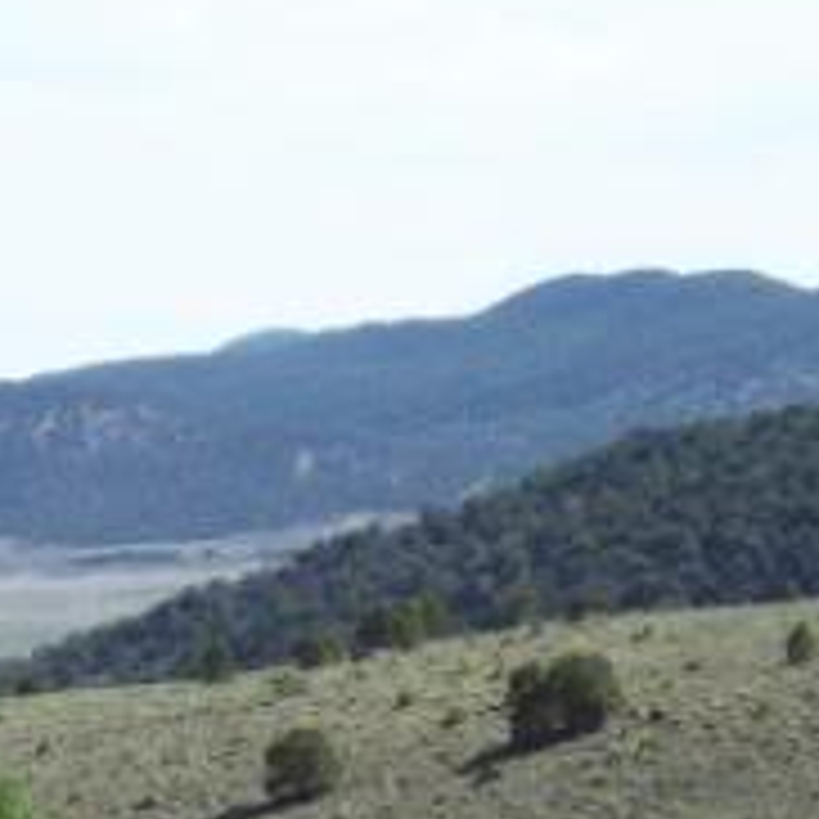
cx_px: -256
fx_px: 8004
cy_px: 855
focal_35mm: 299
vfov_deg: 5.8
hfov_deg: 5.8
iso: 80
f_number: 4.2
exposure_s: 1/527
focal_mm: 12.8
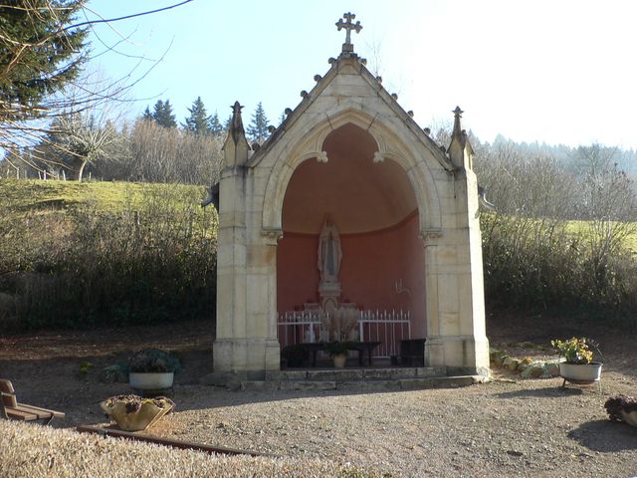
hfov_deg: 52.6
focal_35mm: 35
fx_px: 644
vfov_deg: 40.7
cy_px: 239
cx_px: 318
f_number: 4
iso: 80
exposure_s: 1/160
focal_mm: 4.6
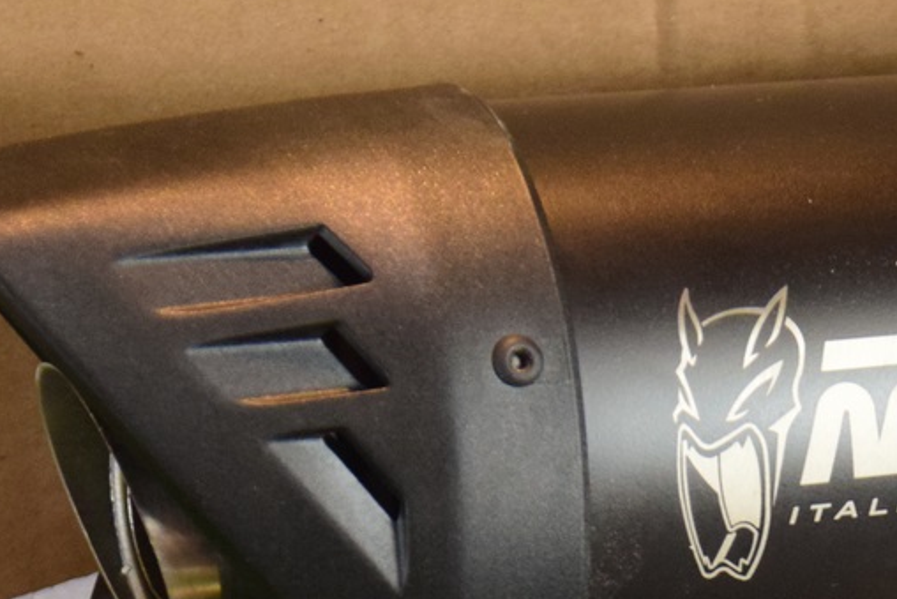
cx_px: 1068
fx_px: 4710
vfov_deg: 7.2
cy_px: 850
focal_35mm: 189
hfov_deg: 10.7
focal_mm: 40
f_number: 4
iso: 2000
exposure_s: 1/60
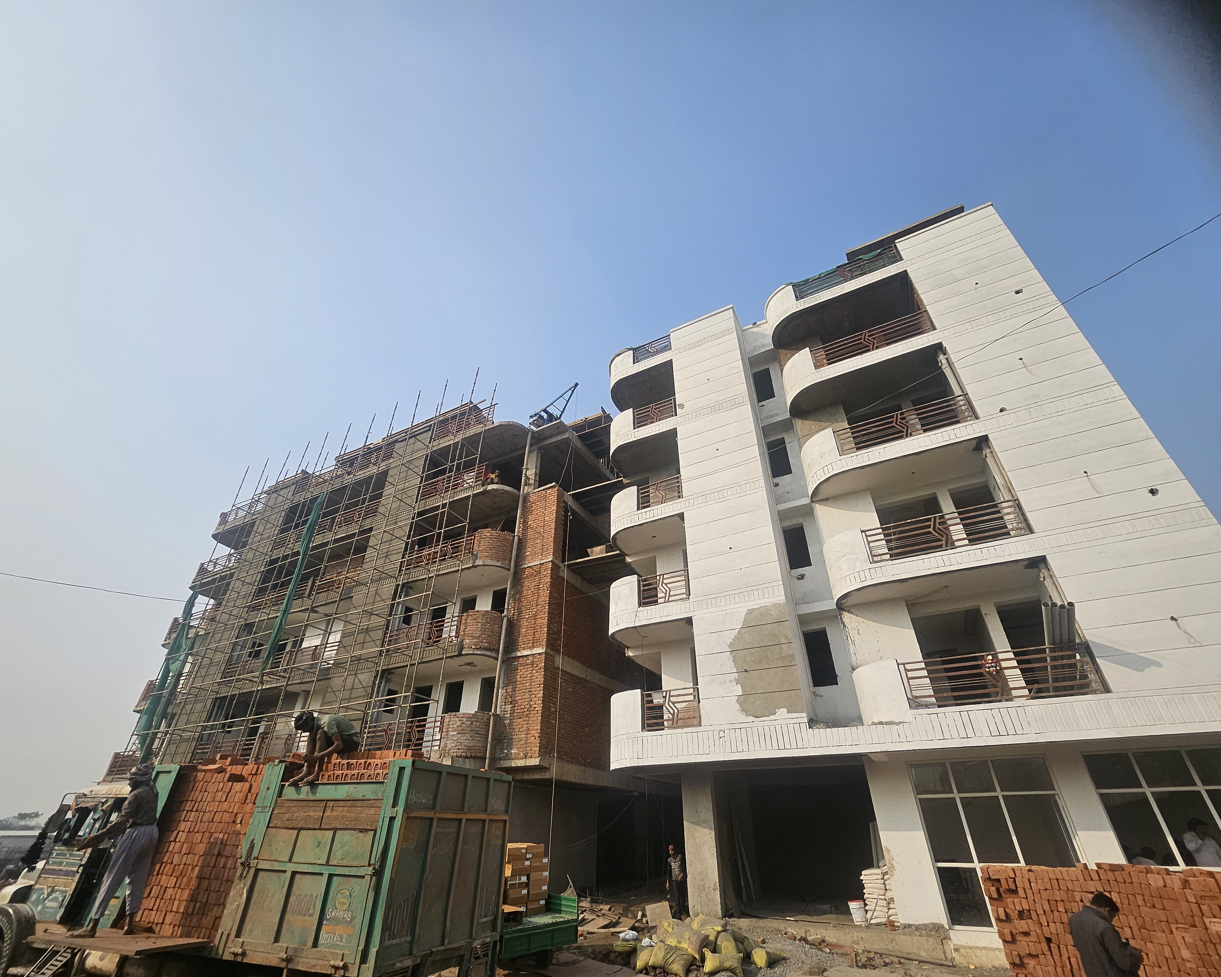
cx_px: 608
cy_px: 502
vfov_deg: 88.0
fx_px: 506
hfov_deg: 100.7
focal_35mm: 14
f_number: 2.2
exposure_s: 1/1995
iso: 32
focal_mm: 1.7
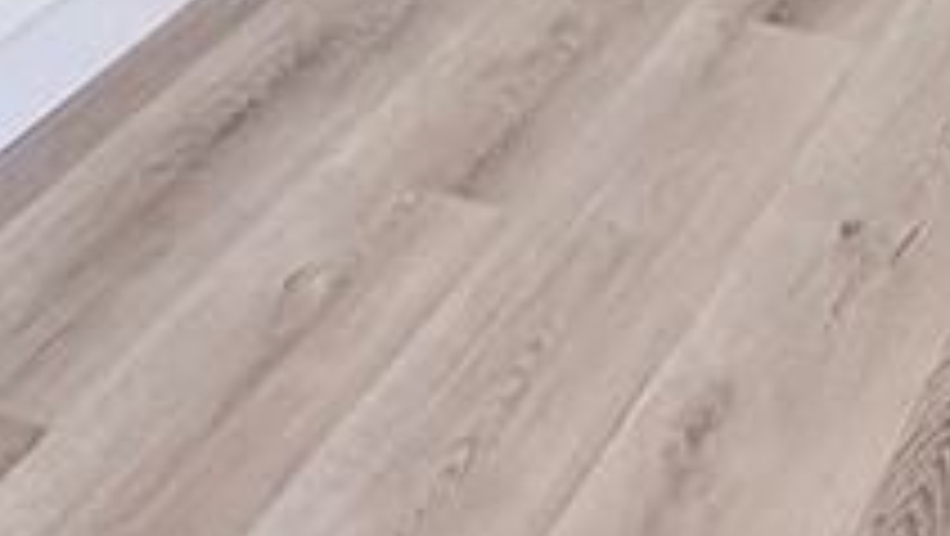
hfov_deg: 25.6
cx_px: 1148
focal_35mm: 74
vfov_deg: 11.0
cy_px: -1040
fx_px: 1865
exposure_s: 1/174
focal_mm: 2.22
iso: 50
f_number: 2.2
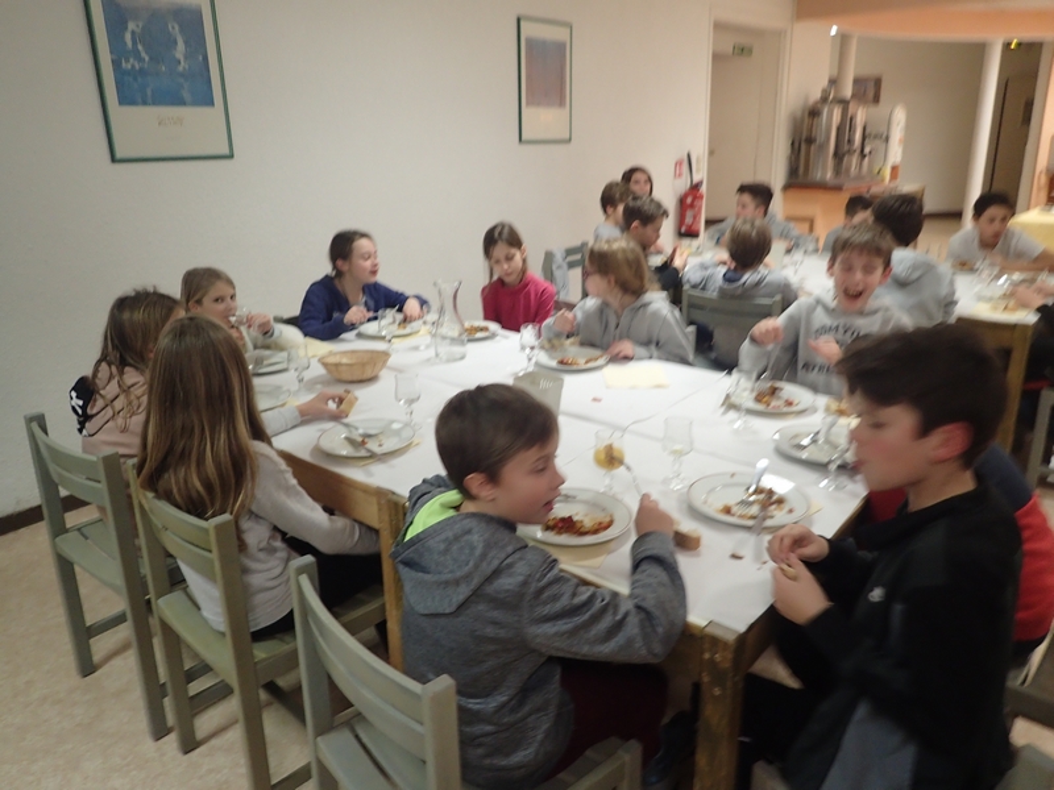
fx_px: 761
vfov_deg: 54.9
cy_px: 395
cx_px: 527
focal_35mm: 25
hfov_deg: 69.4
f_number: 2
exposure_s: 1/30
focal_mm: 4.5
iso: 250
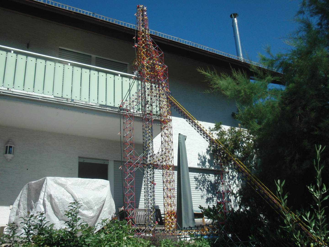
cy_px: 124
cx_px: 164
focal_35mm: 38
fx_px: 361
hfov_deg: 49.0
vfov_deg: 37.7
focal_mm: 6.66
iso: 100
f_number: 7.1
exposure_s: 1/400
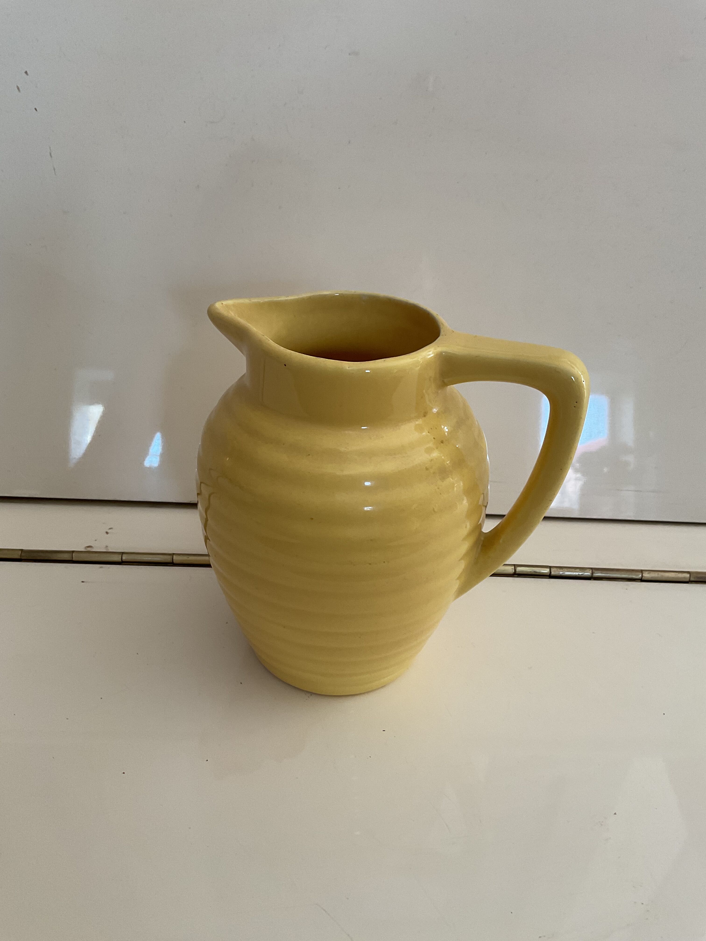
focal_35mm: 29
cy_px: 470
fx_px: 789
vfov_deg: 61.7
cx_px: 353
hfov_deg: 48.2
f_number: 1.8
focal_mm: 3
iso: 64
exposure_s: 1/50
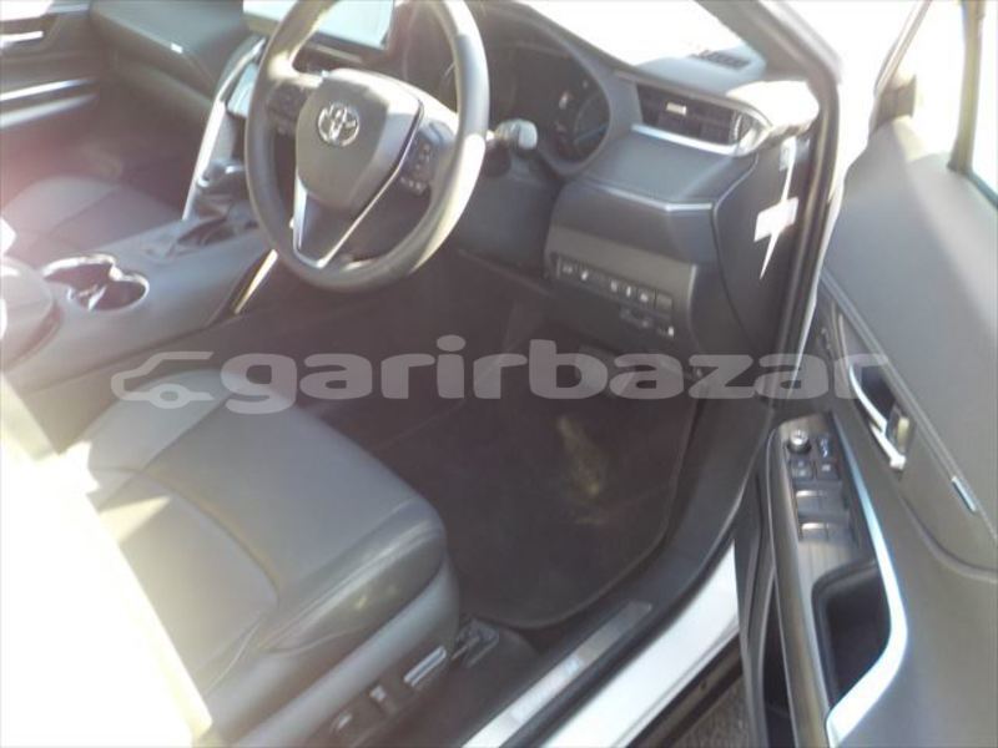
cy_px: 374
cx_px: 499
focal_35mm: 30
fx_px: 865
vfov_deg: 46.8
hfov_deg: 60.0
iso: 140
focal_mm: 4.1
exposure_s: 1/30
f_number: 3.3
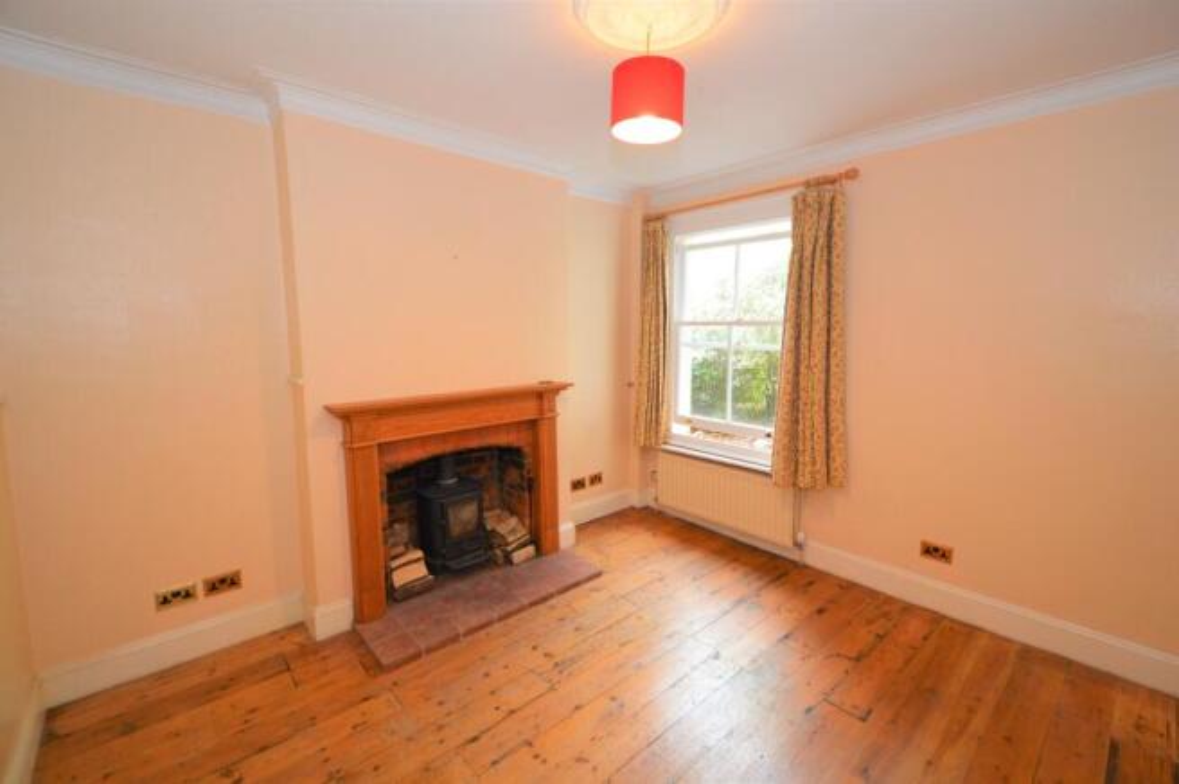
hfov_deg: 100.4
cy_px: 392
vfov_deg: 77.2
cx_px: 590
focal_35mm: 15
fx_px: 491
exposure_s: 1/60
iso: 500
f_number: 3.5
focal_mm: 10
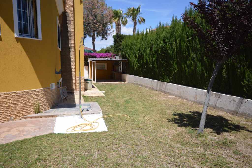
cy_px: 84
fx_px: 210
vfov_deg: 43.5
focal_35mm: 30
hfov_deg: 62.0
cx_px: 126
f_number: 7.1
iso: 100
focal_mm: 20
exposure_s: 1/200
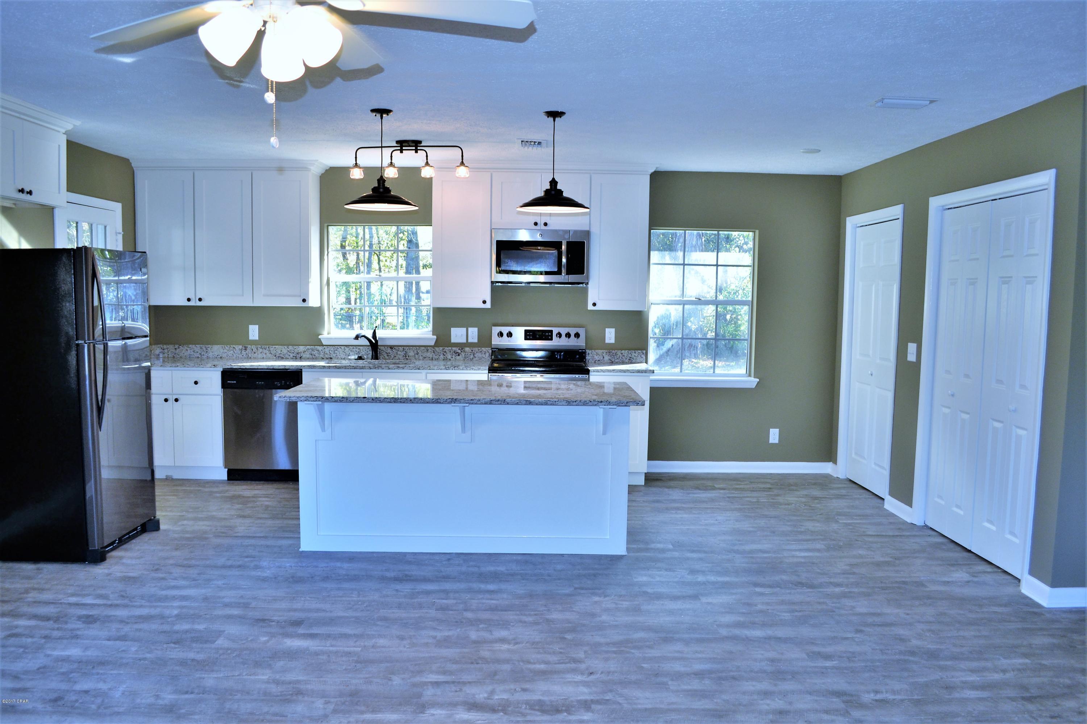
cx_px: 544
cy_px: 362
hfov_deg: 67.4
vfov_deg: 47.9
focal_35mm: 27
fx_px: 815
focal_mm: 18
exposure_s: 1/80
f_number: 4
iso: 400
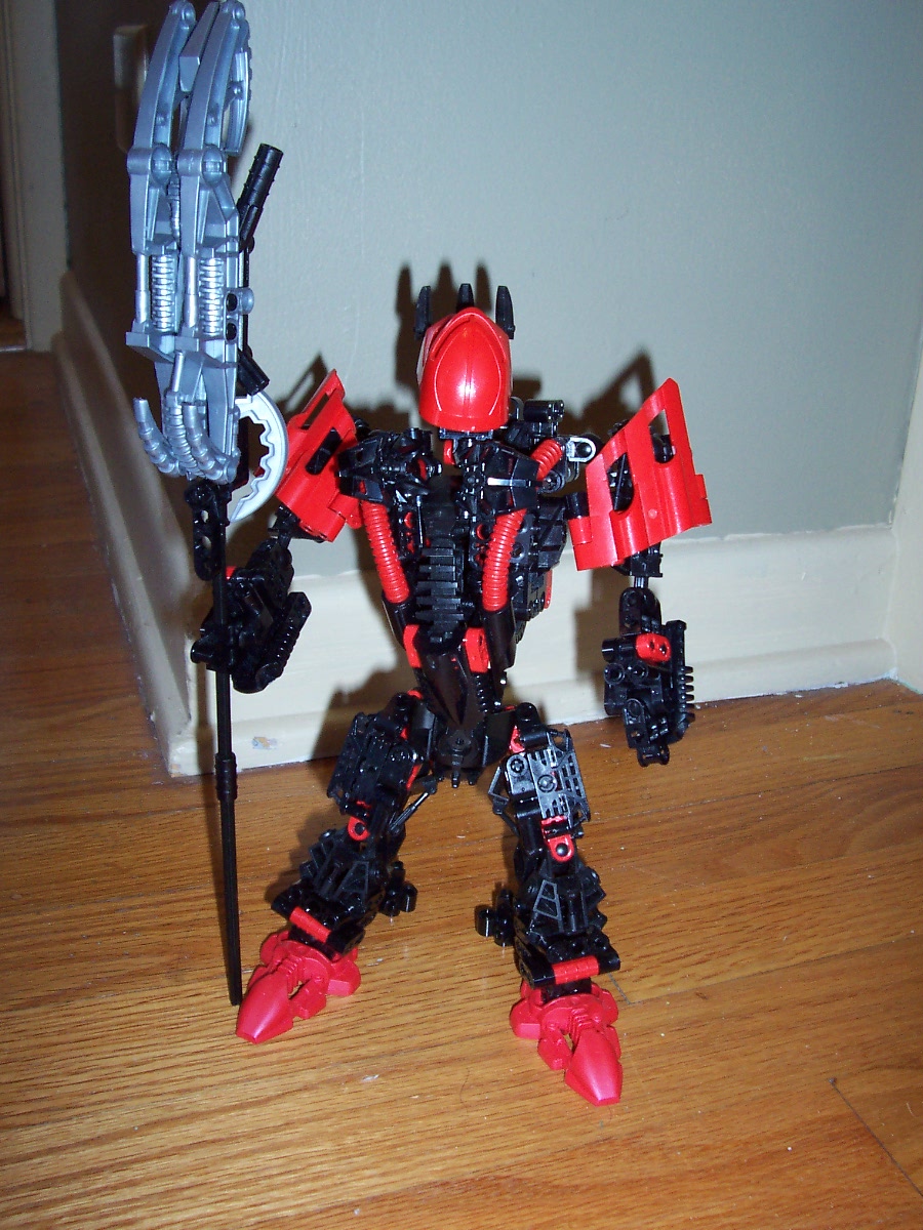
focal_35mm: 37
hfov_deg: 38.7
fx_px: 1315
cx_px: 462
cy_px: 615
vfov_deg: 50.1
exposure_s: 1/60
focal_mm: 5.6
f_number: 2.8
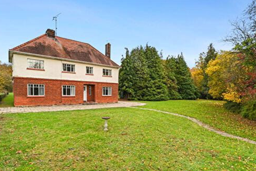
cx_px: 134
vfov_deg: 61.6
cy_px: 99
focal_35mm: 20
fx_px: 142
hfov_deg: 83.9
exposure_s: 1/200
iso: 500
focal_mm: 14
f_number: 8
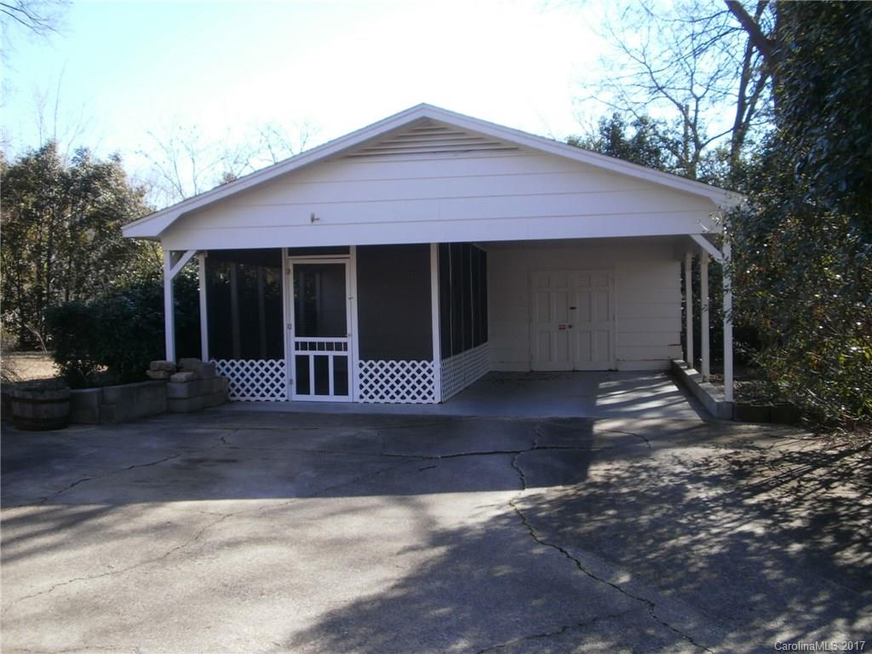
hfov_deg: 50.1
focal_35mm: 37
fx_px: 932
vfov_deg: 38.7
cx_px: 436
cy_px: 327
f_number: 3.1
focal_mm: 6.51
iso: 100
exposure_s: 1/320
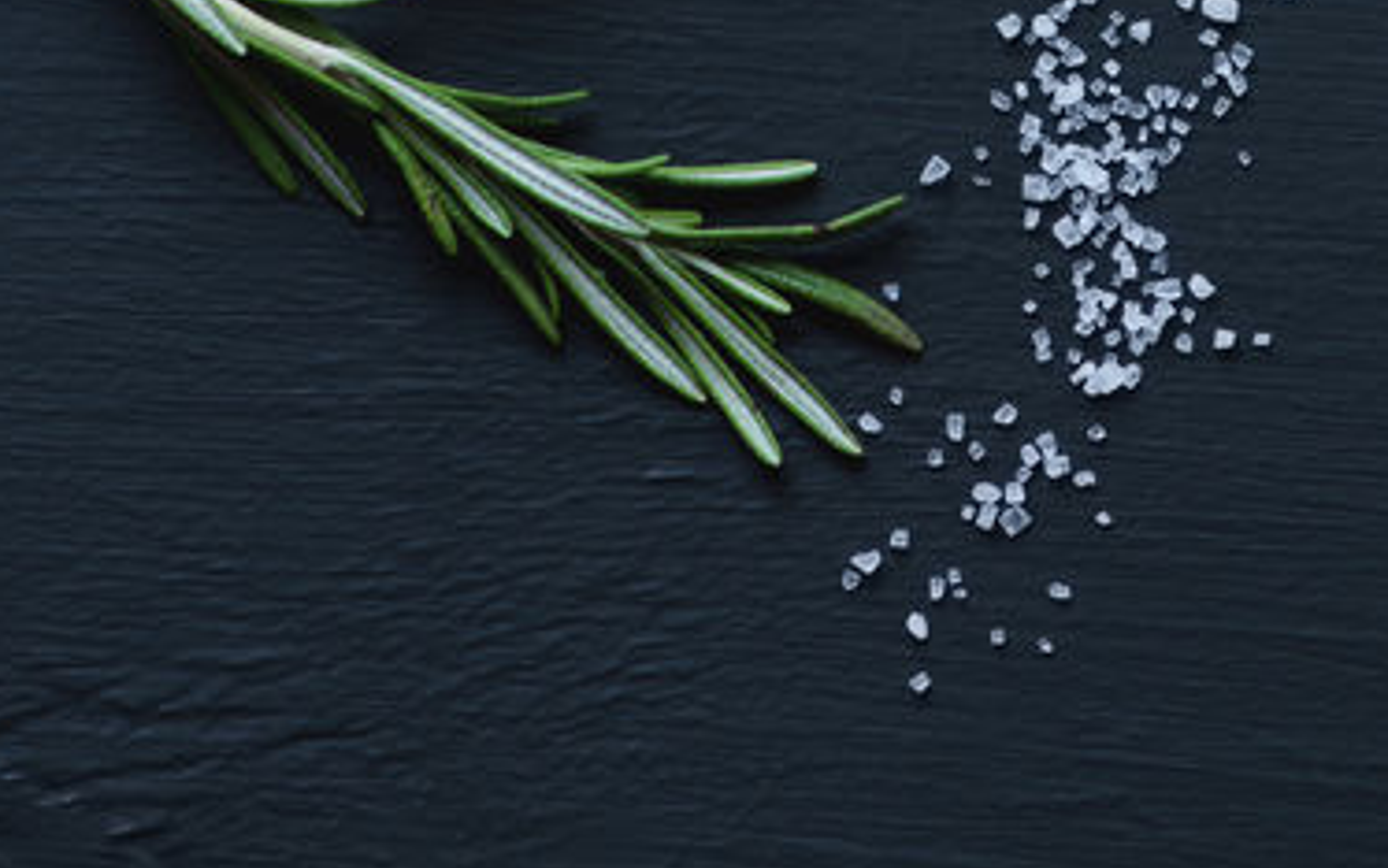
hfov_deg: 6.1
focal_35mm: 343
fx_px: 12979
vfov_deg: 3.8
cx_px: 991
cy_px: -499
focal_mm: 105
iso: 100
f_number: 4
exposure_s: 1/125
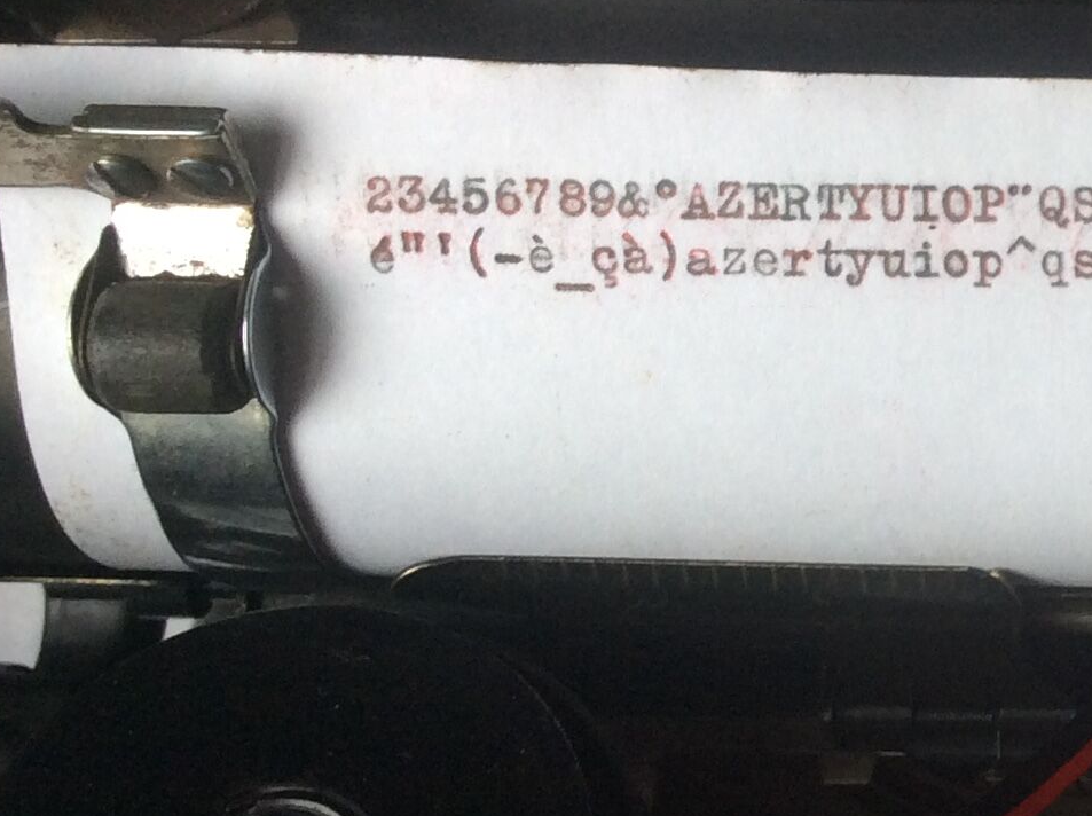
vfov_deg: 16.9
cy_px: 437
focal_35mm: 87
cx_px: 1271
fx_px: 2741
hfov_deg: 21.1
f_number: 2.4
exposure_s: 1/25
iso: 40
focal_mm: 3.3
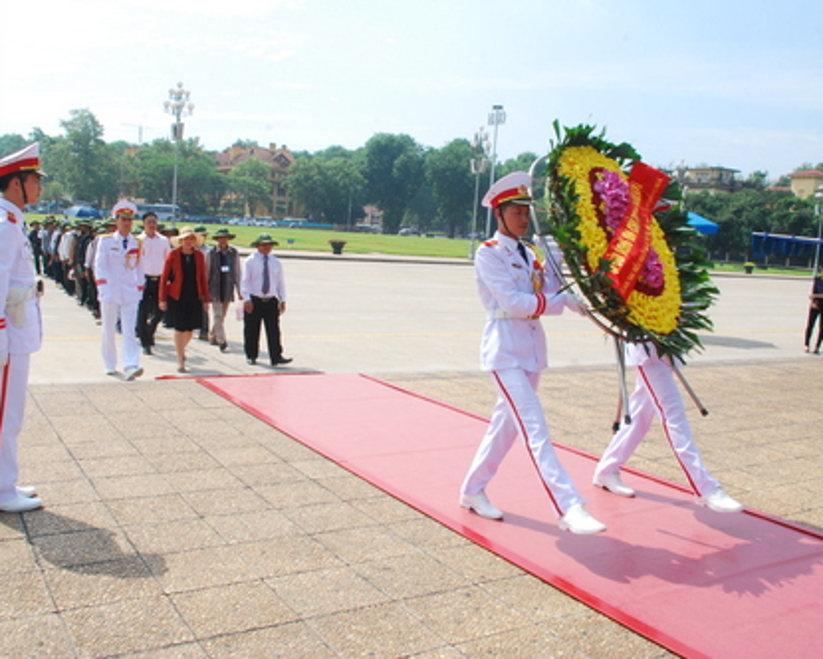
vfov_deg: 43.4
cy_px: 329
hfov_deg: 52.8
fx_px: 828
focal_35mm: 34
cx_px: 403
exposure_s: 1/125
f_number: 14
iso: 320
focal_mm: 20
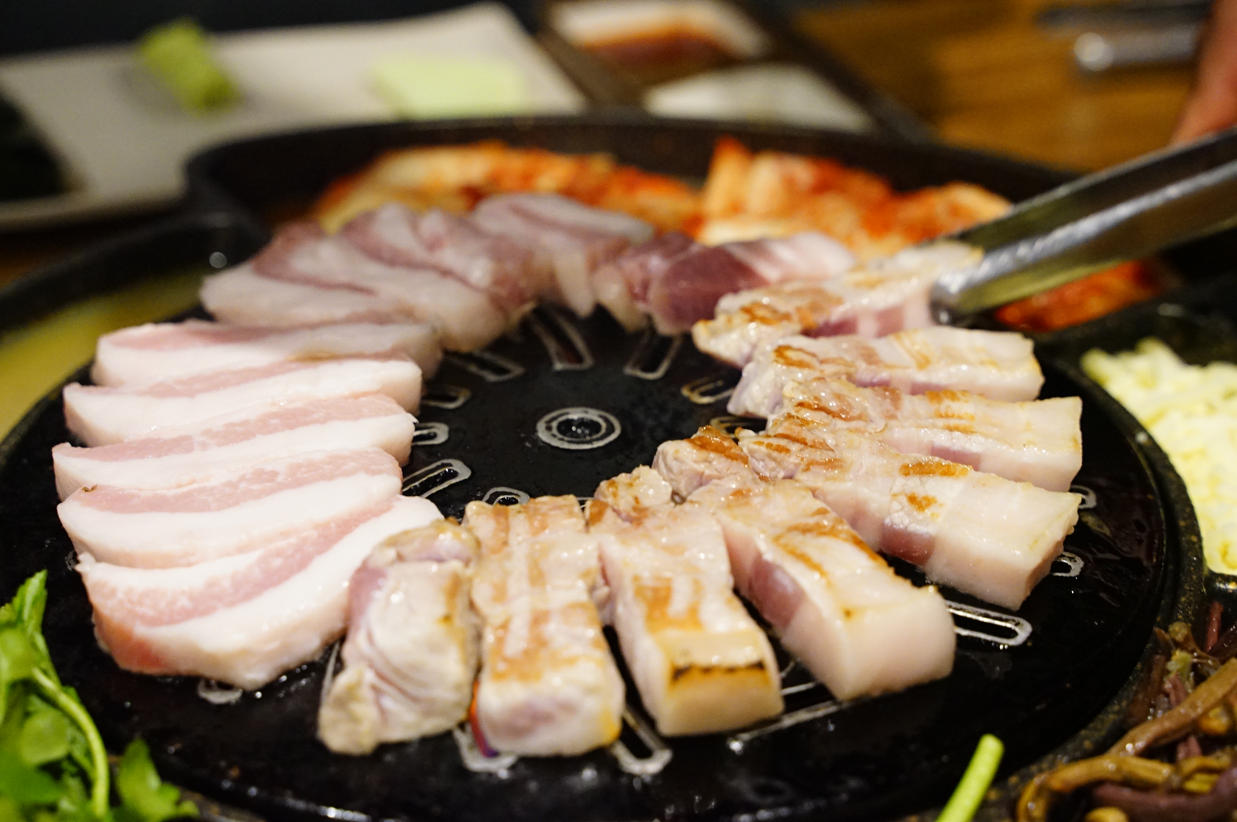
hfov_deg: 28.9
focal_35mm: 70
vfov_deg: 19.4
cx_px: 618
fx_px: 2403
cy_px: 411
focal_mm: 70
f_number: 5
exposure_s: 1/80
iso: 6400
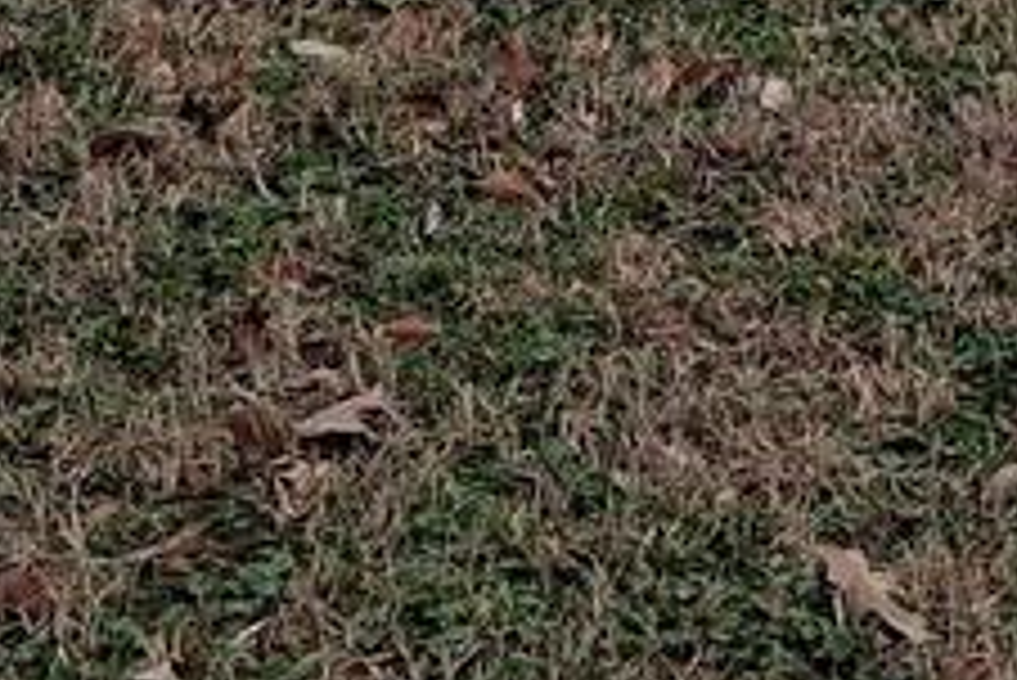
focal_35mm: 172
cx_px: 1314
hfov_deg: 11.6
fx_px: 4862
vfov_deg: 7.4
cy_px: -1090
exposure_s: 1/271
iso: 25
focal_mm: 3.98
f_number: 1.8
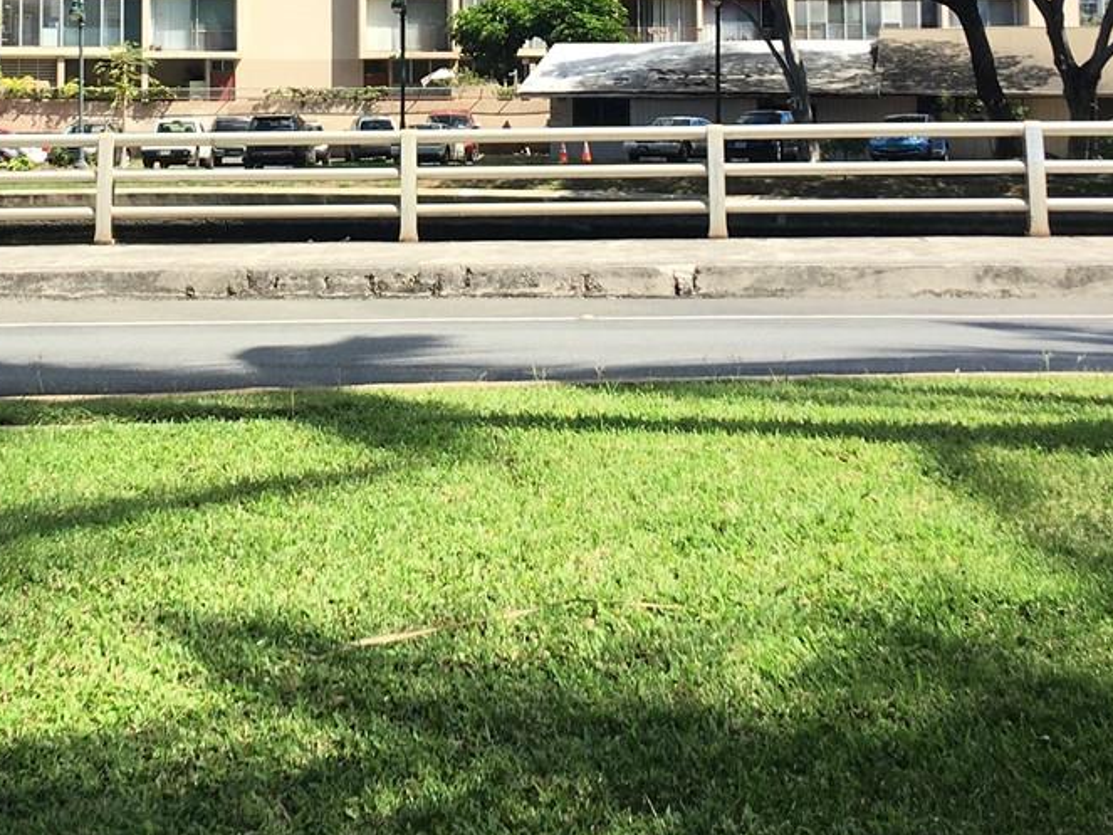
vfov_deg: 20.2
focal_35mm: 70
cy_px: -49
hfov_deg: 27.6
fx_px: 2250
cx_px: 351
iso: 25
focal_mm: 4.15
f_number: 2.2
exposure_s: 1/874
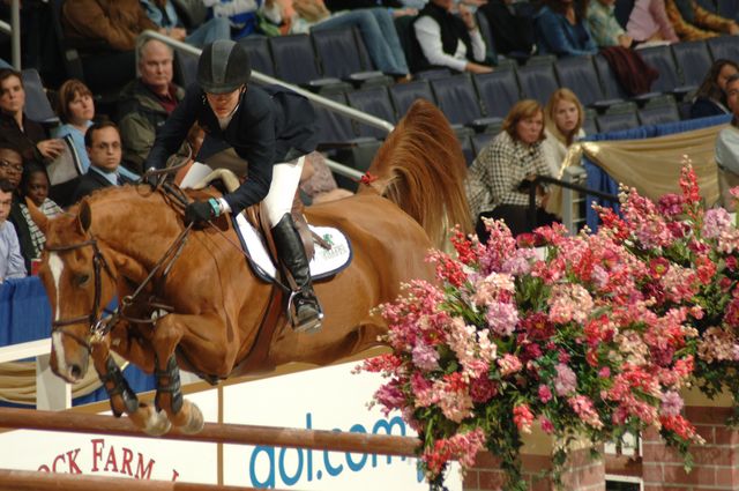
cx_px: 370
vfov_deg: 3.7
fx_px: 7688
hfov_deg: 5.5
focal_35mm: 375
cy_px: 246
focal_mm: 250
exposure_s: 1/250
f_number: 5.6
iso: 400
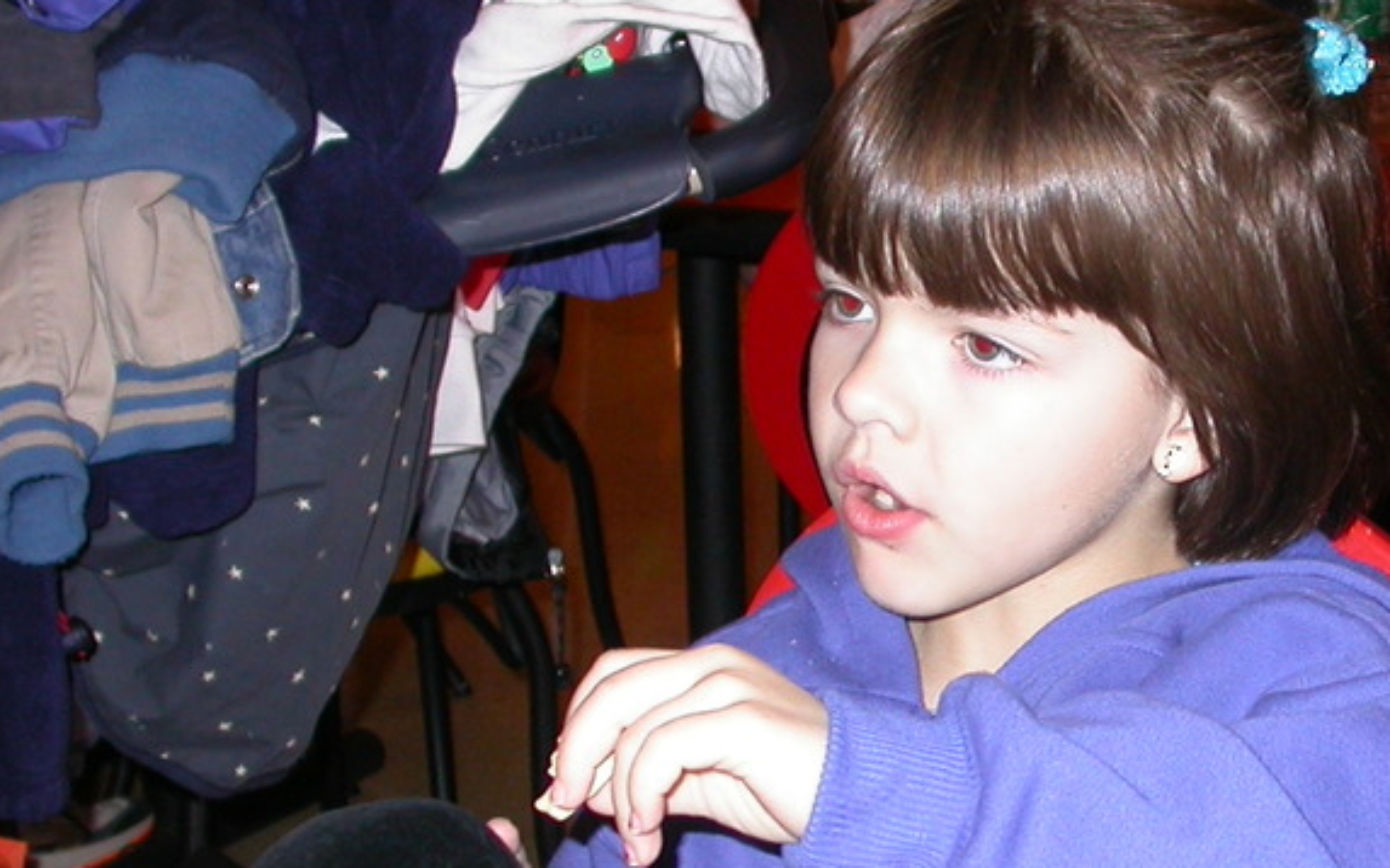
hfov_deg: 22.7
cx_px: 1160
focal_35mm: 90
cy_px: 565
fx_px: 3409
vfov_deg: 14.5
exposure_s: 1/60
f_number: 2.6
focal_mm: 7.85
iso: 100
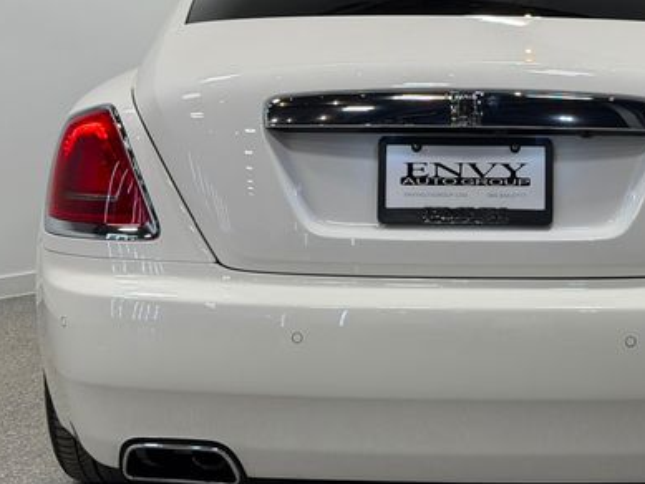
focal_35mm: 79
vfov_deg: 18.7
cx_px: 456
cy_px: 222
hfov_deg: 24.5
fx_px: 1472
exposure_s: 1/636
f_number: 1.78
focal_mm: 6.76
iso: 80
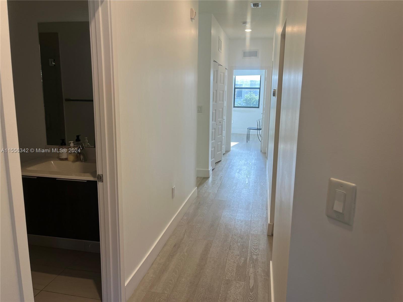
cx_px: 202
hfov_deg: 67.3
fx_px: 303
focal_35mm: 26
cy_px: 151
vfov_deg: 53.1
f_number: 1.6
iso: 64
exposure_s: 1/120
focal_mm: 5.1
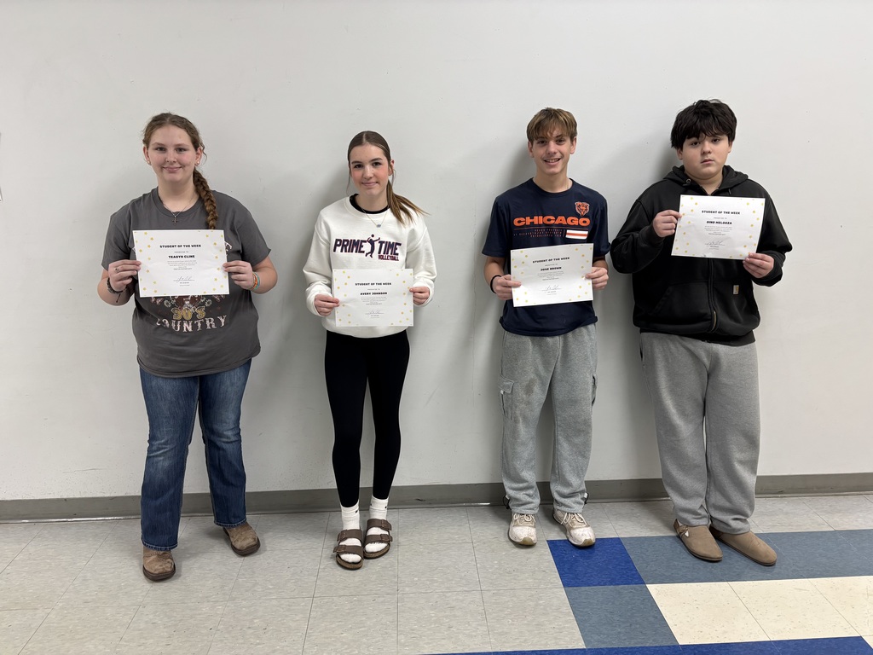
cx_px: 436
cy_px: 328
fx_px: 656
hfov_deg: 67.3
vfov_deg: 53.1
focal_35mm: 26
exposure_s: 1/120
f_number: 1.6
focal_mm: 5.96
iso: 125
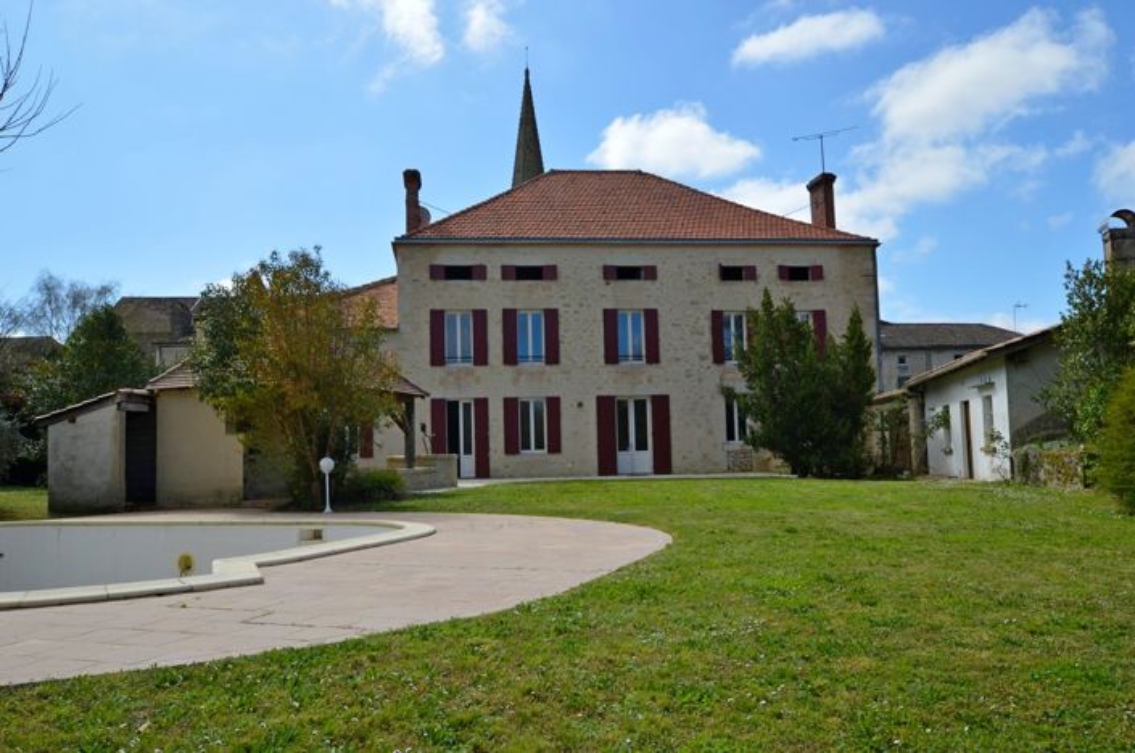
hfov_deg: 62.0
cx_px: 568
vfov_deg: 43.5
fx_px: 945
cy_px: 376
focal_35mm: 30
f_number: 8
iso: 100
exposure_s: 1/250
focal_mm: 20
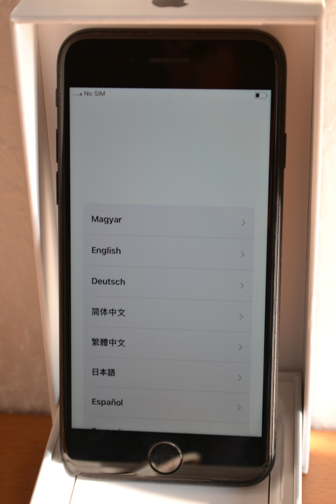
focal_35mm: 82
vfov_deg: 24.6
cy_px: 252
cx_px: 168
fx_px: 1155
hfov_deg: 16.6
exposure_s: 1/80
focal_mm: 55
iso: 400
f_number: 5.6
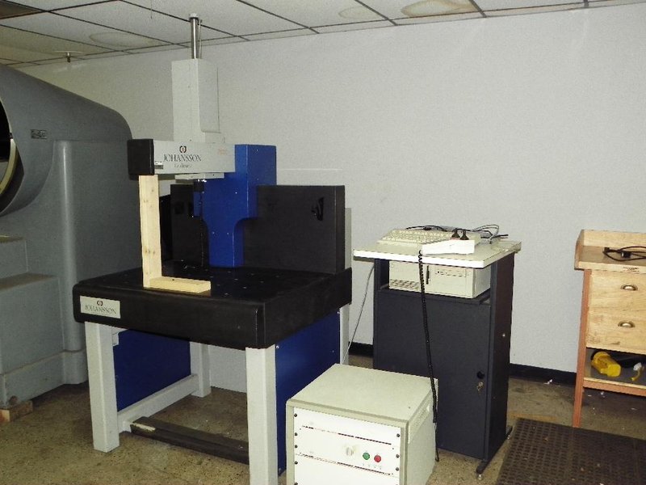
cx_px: 323
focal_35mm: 31
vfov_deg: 45.4
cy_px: 242
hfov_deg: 58.4
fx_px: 579
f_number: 2.8
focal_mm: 5.5
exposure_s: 1/30
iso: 200
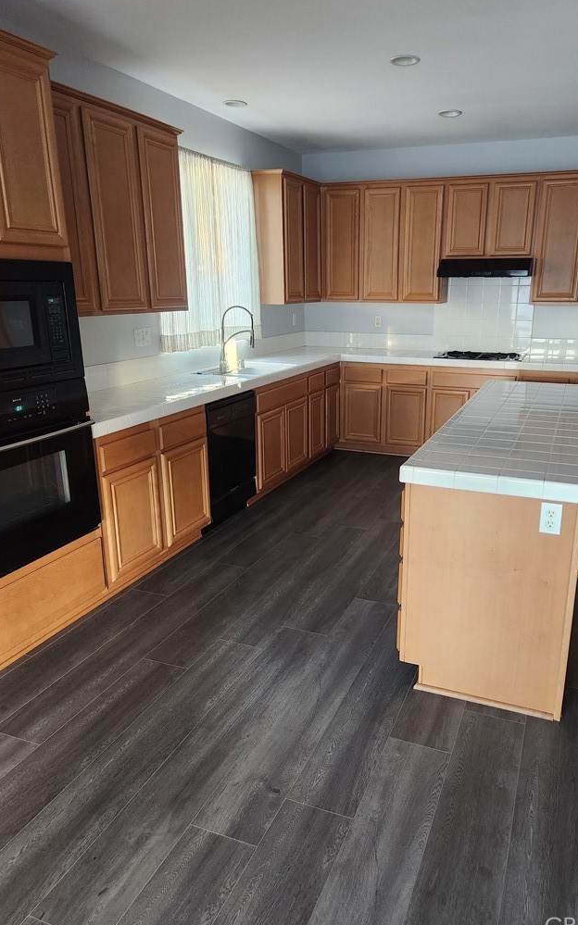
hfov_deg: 49.0
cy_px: 465
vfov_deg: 72.6
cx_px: 346
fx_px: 630
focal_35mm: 25
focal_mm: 5.4
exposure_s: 1/120
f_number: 1.8
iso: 640
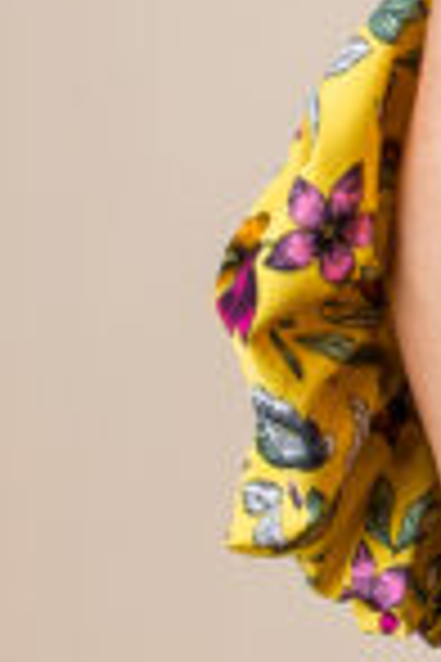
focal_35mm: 706
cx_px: 1080
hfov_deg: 1.9
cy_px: -23
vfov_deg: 2.9
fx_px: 12972
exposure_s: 1/250
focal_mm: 90
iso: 100
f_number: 18
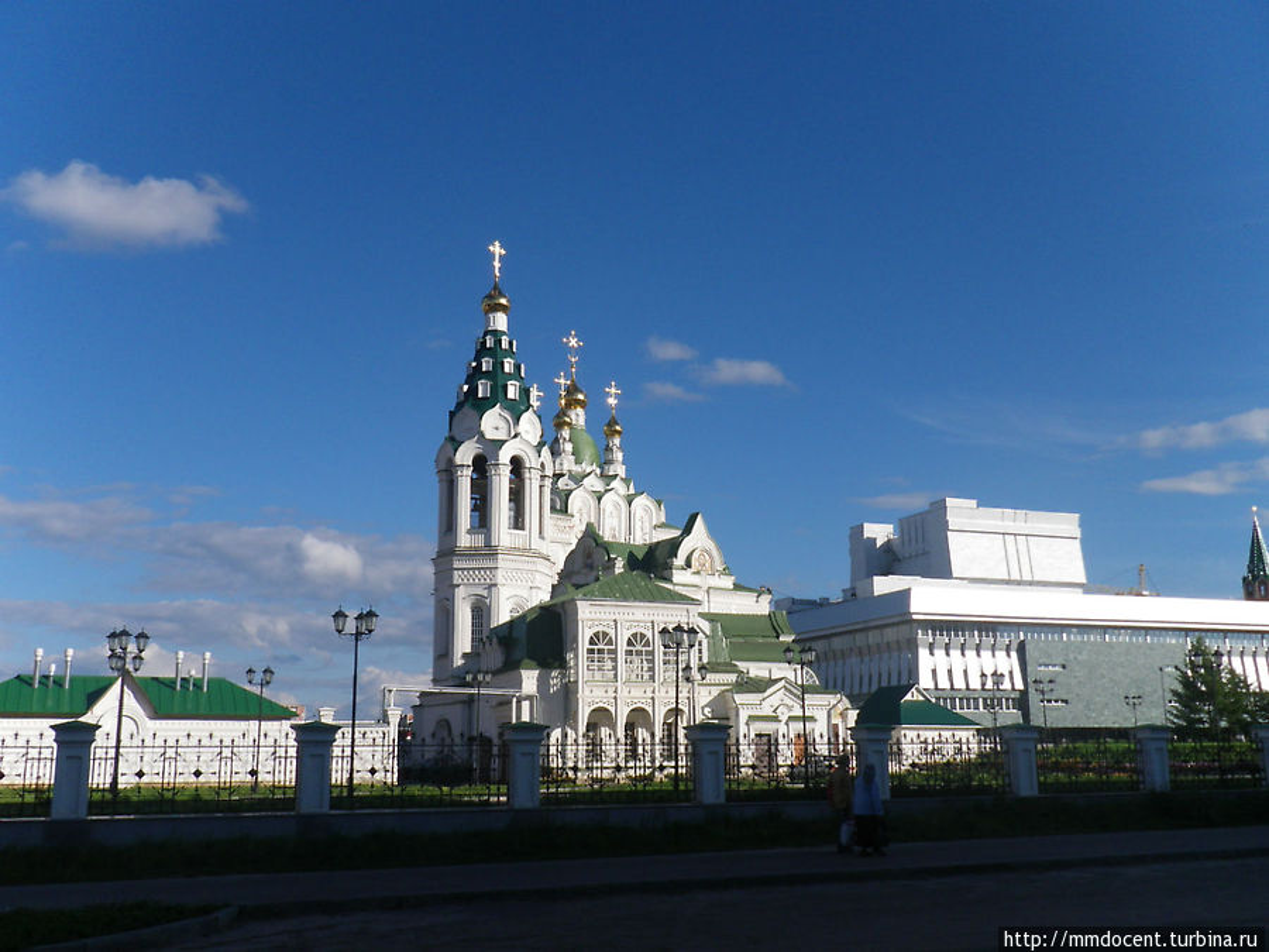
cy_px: 476
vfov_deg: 40.7
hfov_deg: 52.6
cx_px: 634
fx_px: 1283
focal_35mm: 35
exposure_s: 1/400
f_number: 6.3
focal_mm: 6.2
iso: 64
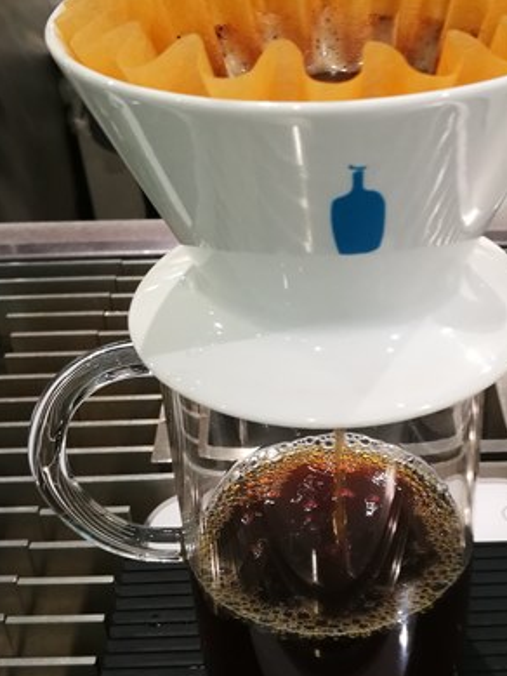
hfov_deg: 28.9
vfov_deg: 38.2
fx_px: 976
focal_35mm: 50
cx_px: 349
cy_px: 344
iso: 200
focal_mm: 4.5
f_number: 2.2
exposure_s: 1/33.3
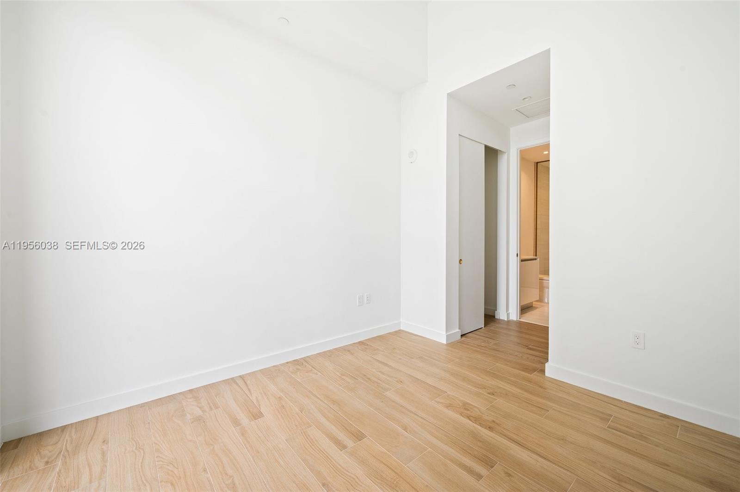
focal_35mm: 14
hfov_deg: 104.3
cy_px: 246
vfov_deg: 81.1
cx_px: 370
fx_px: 287
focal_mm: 14
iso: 200
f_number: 8
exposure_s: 1/15
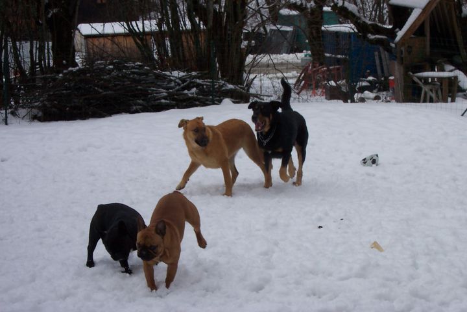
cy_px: 156
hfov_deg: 22.9
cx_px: 234
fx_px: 1154
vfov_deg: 15.4
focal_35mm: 89
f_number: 8
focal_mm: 18.7
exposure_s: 1/350
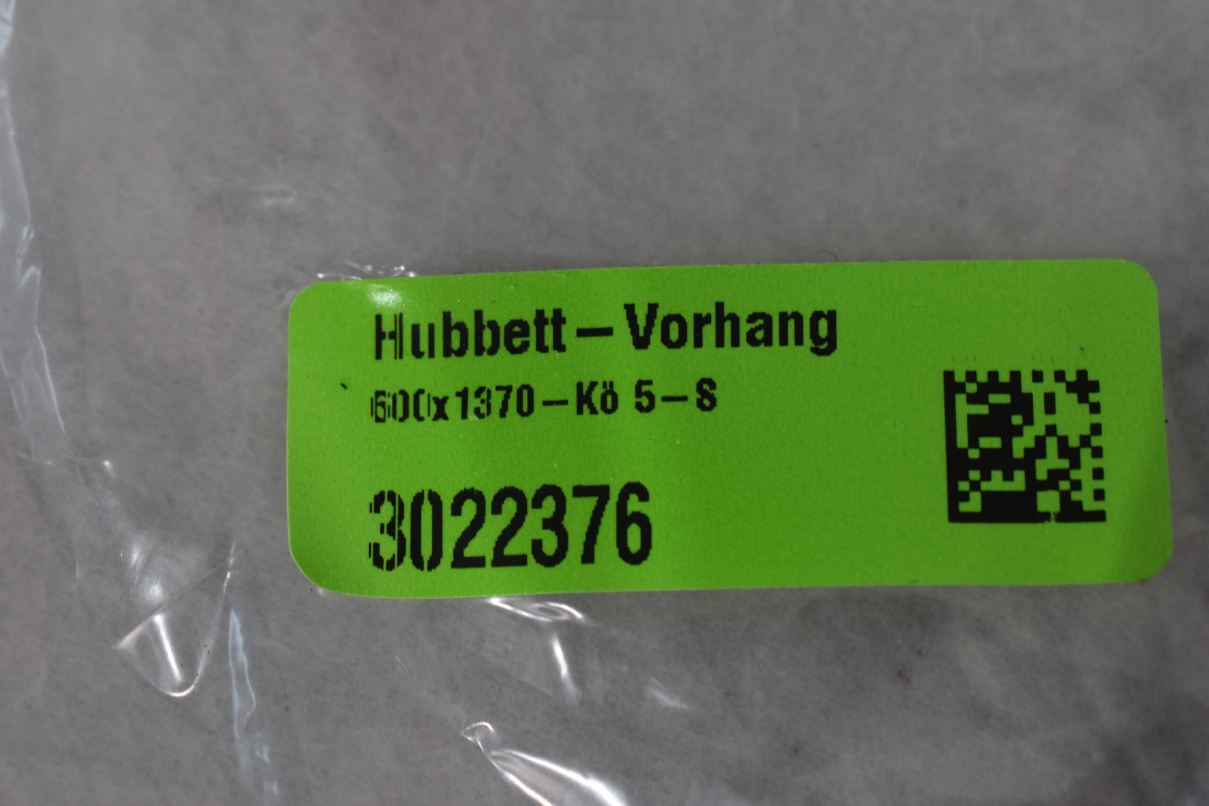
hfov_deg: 24.6
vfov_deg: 16.6
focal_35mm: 82
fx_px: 2771
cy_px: 403
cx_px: 604
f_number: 8
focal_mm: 55
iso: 360
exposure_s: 1/60
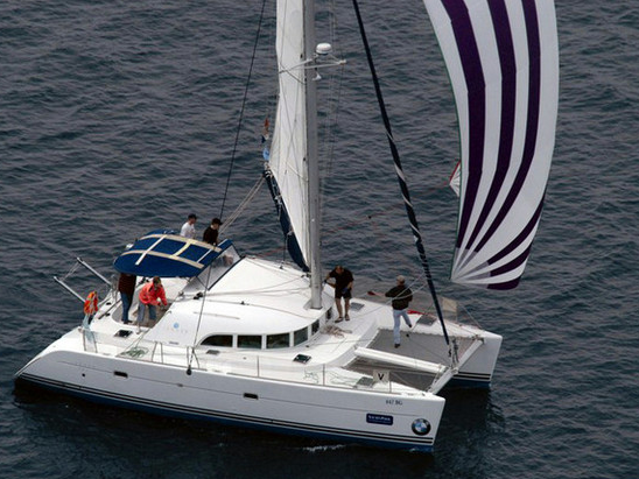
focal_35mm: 196
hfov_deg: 10.1
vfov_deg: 7.6
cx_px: 308
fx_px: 3618
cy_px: 241
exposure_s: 1/1250
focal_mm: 120
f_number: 10
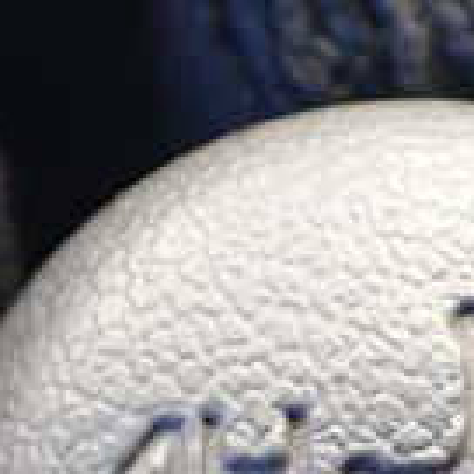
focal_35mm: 117
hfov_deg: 14.8
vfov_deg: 14.6
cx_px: 418
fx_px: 1813
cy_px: 505
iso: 800
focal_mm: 5.4
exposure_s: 1/125
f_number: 2.3
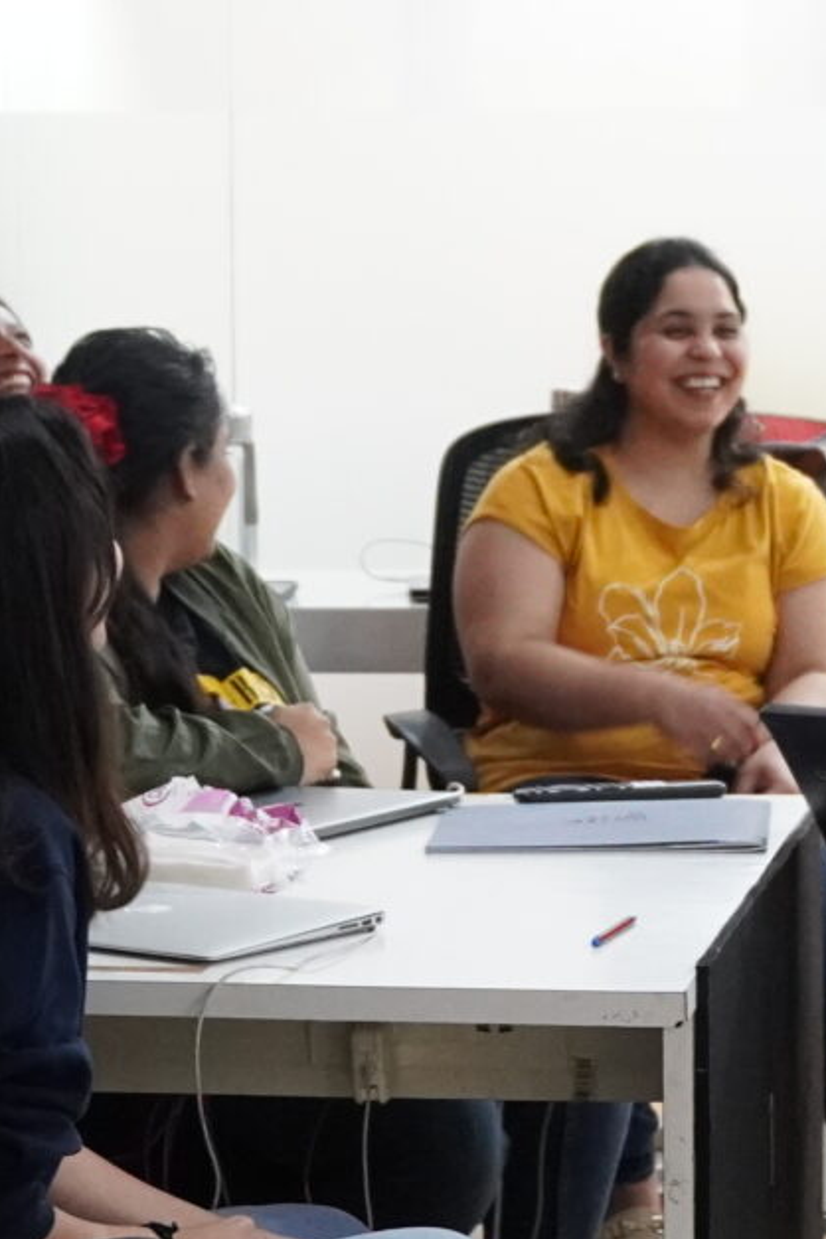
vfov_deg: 13.3
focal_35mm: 153
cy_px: 228
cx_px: 504
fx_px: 5267
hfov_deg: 9.0
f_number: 2.8
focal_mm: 25
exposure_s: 1/40
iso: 2000
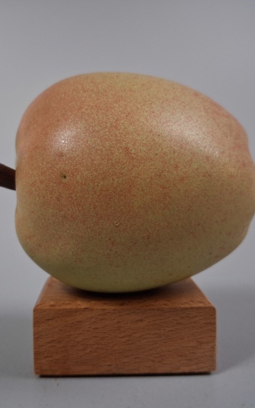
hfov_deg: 32.8
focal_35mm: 39
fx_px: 434
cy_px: 208
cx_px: 117
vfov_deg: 50.4
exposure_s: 1/50
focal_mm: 4
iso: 320
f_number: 1.8
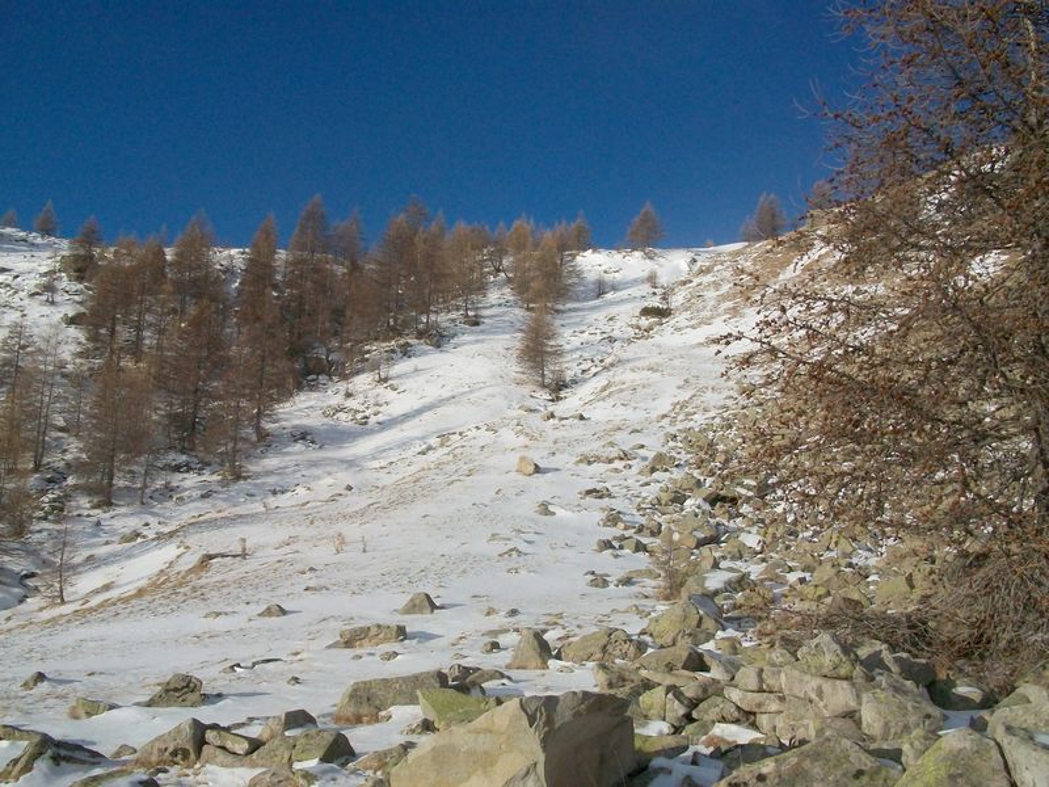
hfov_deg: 54.0
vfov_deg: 41.8
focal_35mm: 34
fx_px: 1030
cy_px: 394
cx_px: 524
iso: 80
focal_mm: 5.7
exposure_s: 1/800
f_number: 5.5
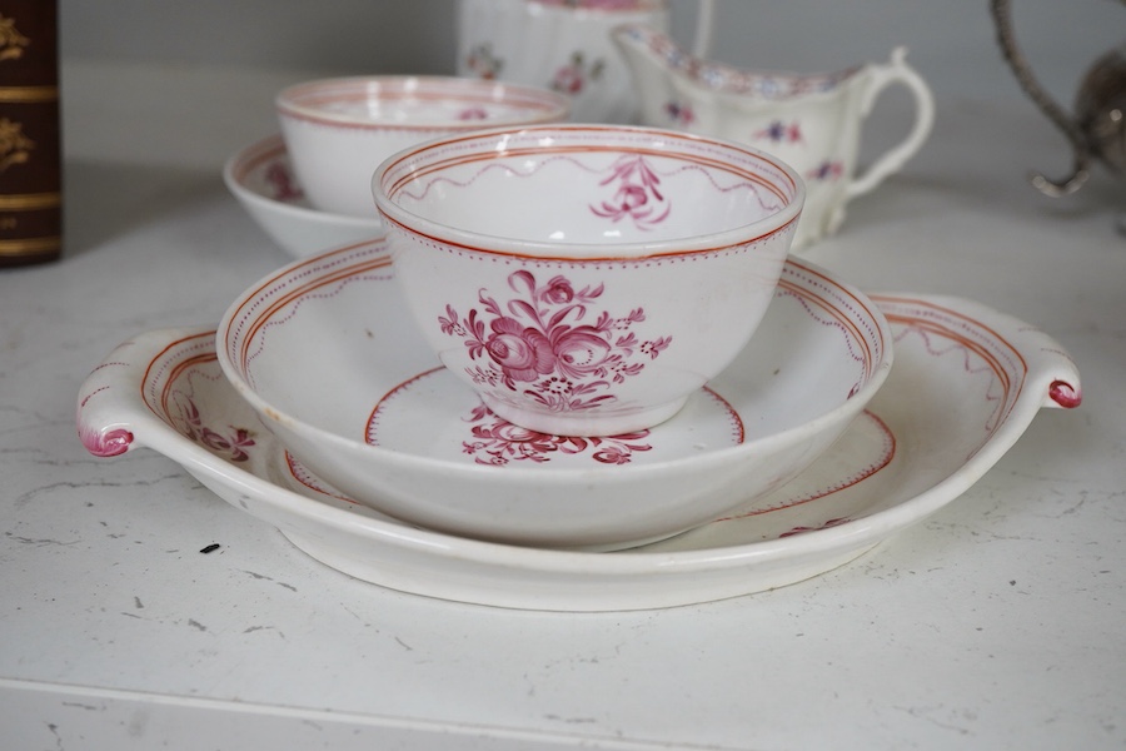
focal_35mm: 45
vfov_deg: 29.9
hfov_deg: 43.6
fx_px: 1407
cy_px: 376
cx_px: 563
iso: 1250
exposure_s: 1/125
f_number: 9
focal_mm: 30
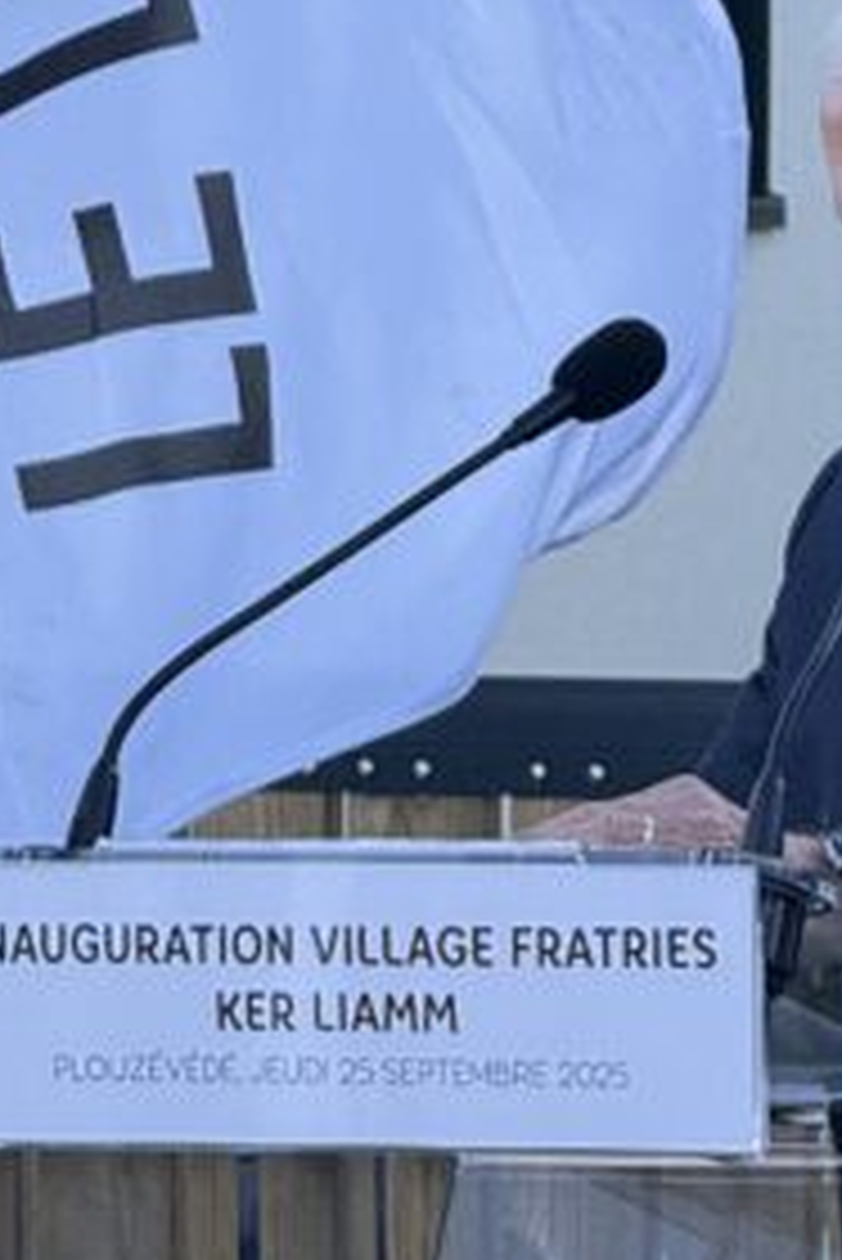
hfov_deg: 3.0
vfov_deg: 4.5
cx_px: 1094
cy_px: -338
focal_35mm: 456
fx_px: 15977
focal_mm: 15.66
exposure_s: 1/668
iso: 64
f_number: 2.8
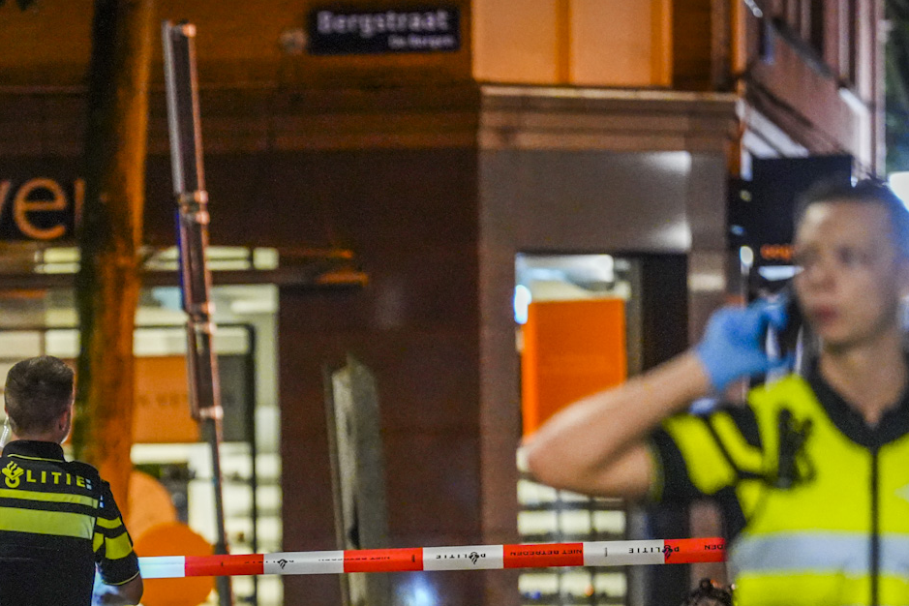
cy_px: 611
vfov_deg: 3.4
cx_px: 192
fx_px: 10326
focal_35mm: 409
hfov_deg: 5.0
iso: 6400
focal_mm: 200
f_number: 2.8
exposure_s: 1/30
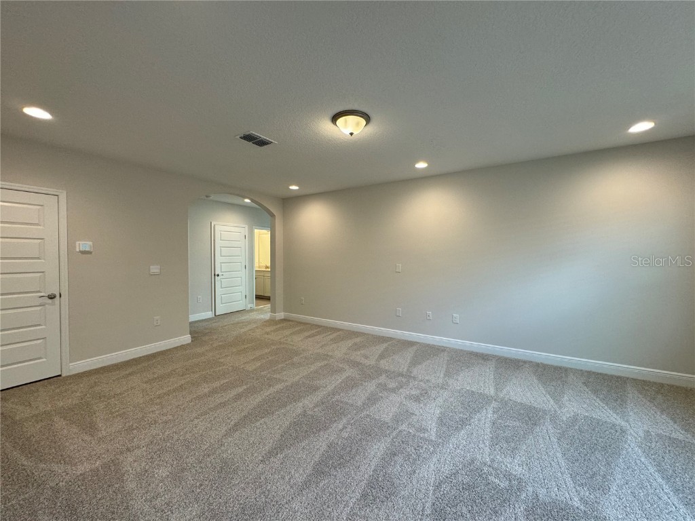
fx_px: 281
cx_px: 348
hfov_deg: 102.1
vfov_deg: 85.7
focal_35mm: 14
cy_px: 260
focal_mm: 2.22
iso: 200
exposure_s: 1/120
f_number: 2.2
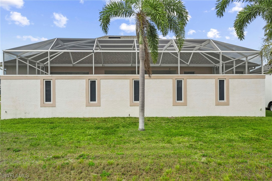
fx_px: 264
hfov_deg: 54.4
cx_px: 136
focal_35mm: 35
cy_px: 90
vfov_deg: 37.8
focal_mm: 35
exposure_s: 1/200
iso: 400
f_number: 9
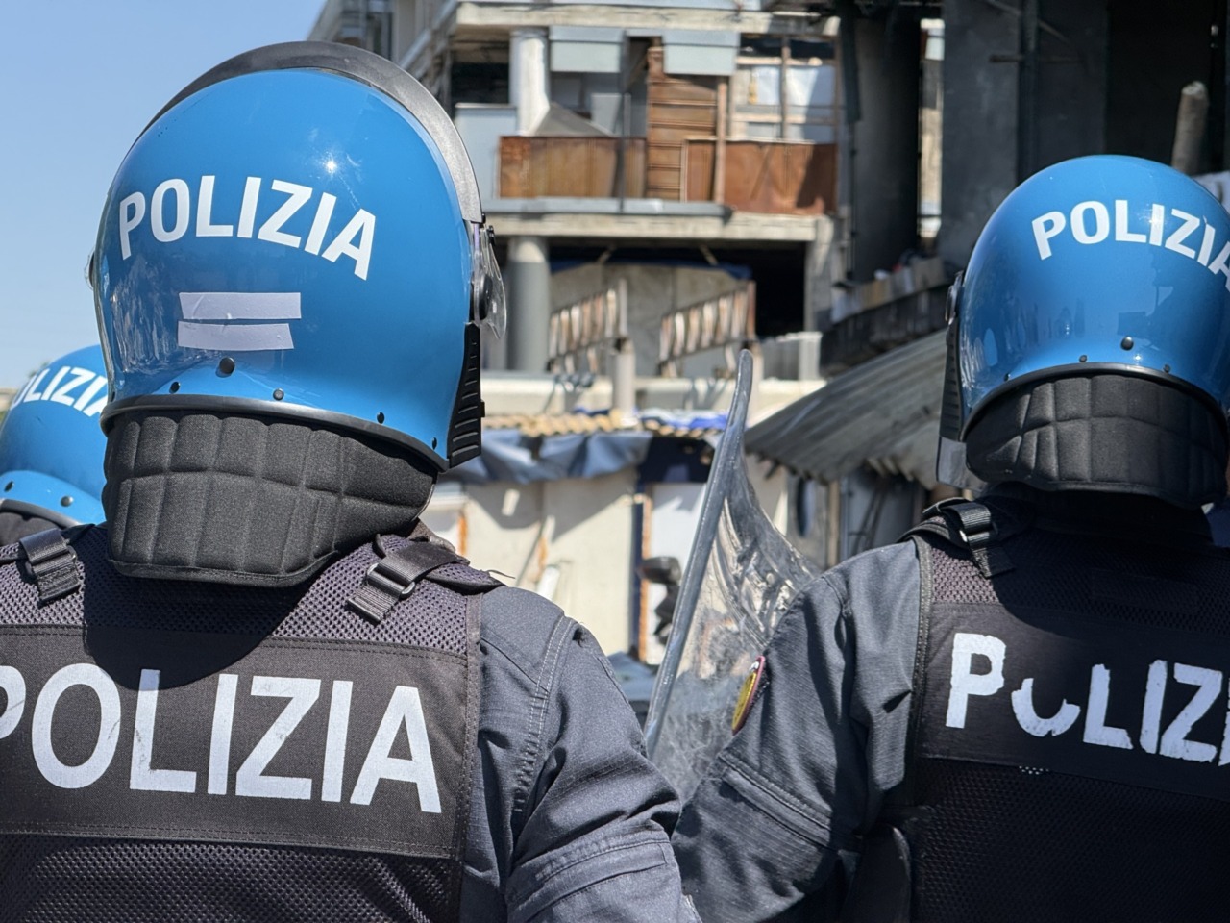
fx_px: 4264
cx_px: 615
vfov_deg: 12.3
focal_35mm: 120
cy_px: 462
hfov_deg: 16.4
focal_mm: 15.66
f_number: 2.8
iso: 50
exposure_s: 1/700
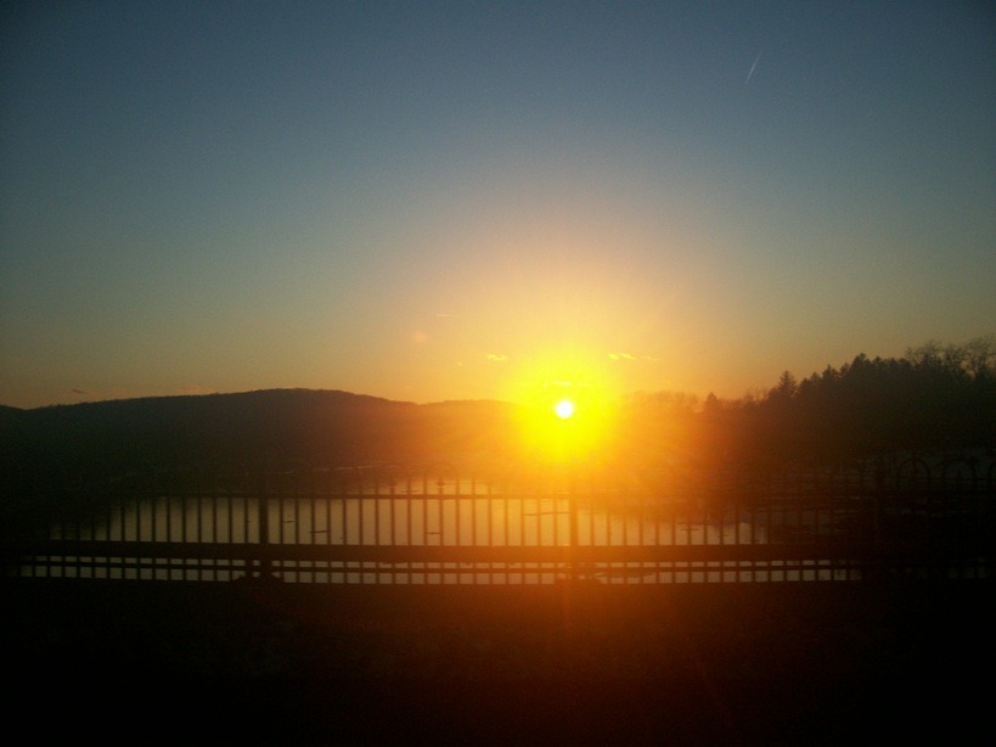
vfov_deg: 41.8
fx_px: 978
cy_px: 374
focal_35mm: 34
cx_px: 498
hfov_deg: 54.0
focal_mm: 5.6
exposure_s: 1/297
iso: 80
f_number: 2.7
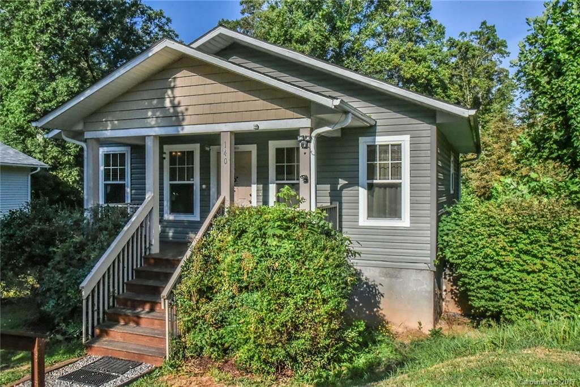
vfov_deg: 43.6
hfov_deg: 61.9
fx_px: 483
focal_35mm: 30
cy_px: 194
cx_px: 290
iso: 4000
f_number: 22
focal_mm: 30
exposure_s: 1/800
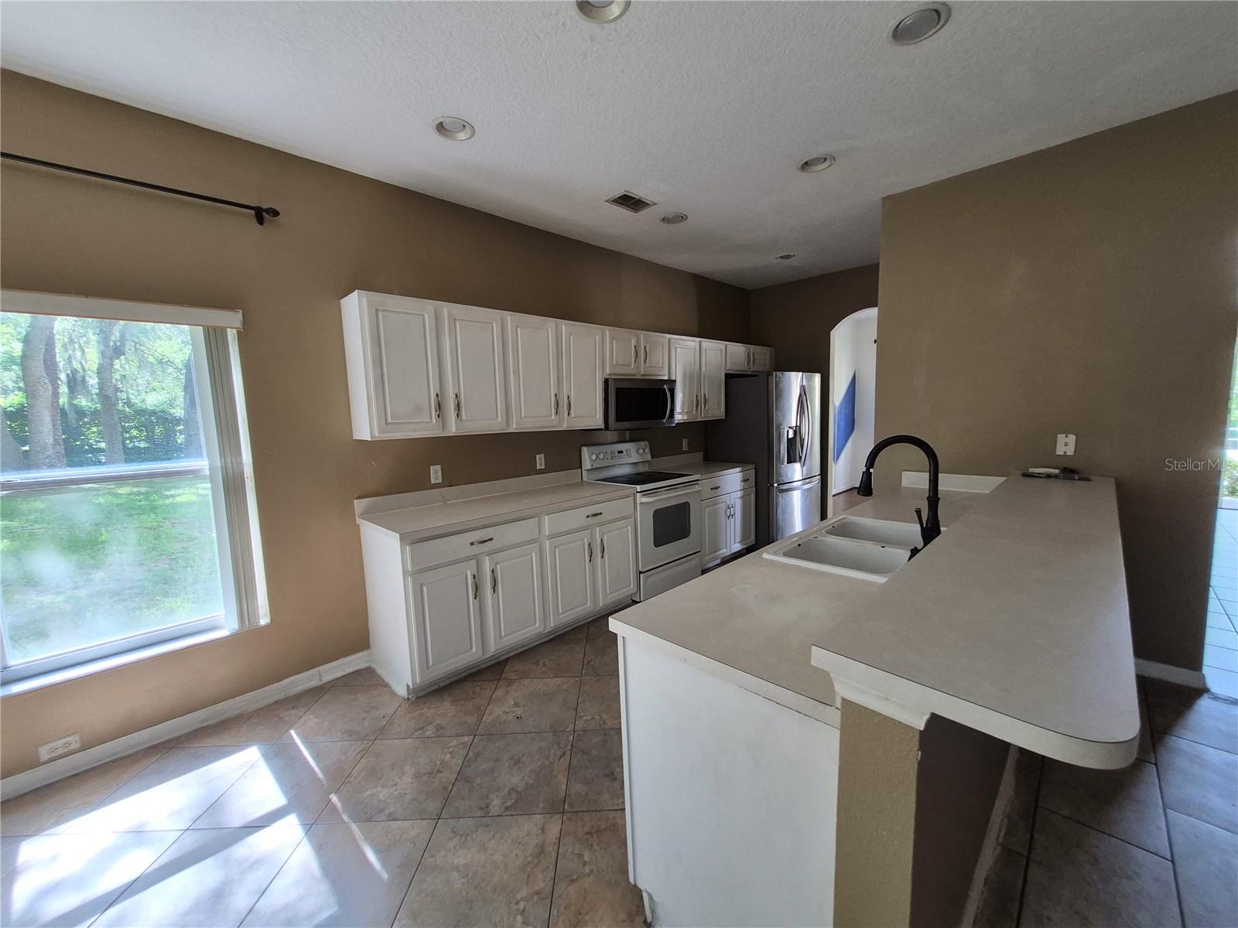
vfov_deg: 89.9
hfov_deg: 106.2
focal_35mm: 13
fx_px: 465
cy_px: 464
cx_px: 619
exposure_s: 1/60
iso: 160
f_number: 2.2
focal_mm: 1.74
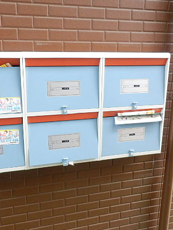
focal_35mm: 33
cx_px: 61
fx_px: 220
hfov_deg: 42.5
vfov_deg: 55.3
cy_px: 113
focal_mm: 4.2
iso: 320
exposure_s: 1/30
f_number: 3
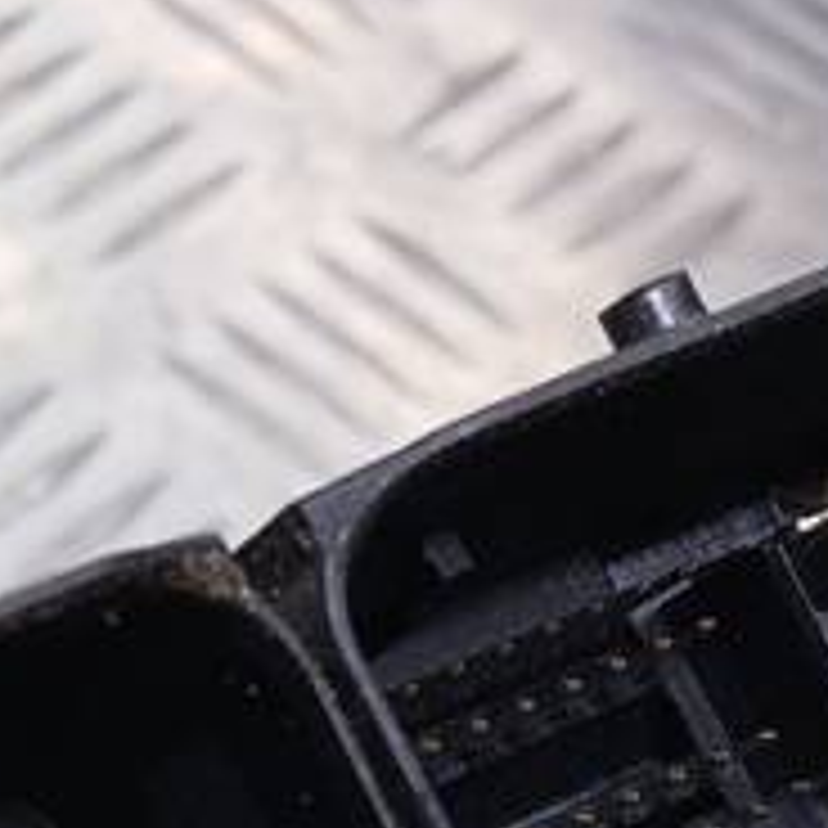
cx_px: -45
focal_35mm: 128
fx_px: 3464
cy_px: 324
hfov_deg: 13.4
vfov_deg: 13.6
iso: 20
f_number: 1.8
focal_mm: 3.98
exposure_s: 1/50
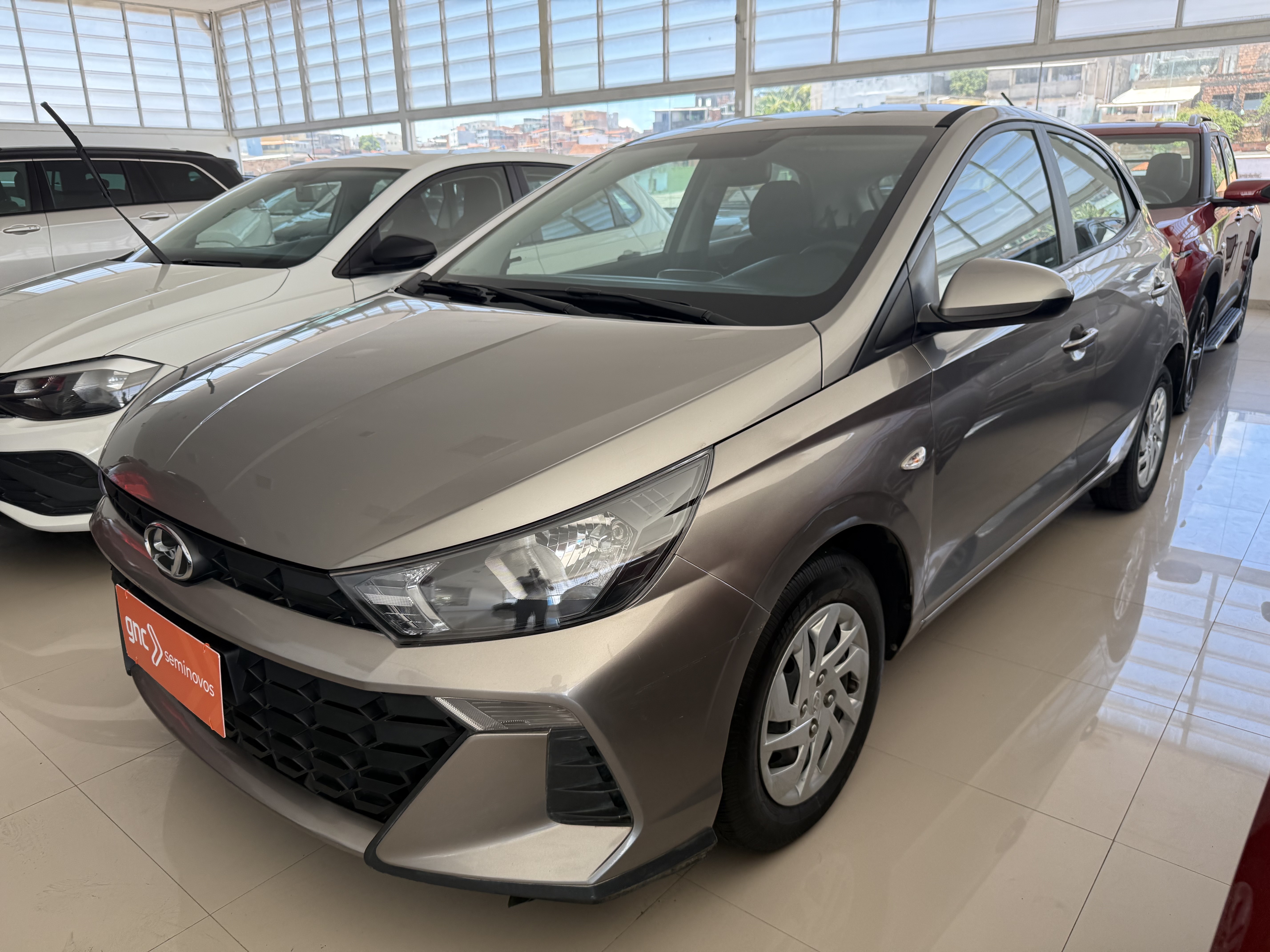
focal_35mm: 24
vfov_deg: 56.8
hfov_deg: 71.6
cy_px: 476
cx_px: 635
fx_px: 881
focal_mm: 6.76
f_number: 1.78
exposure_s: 1/314
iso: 100
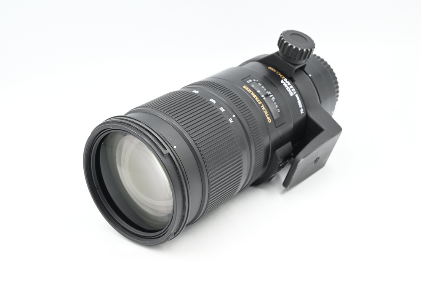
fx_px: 713
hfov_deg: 32.9
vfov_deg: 22.3
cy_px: 140
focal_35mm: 61
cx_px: 210
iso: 200
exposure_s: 1/15
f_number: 13
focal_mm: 61
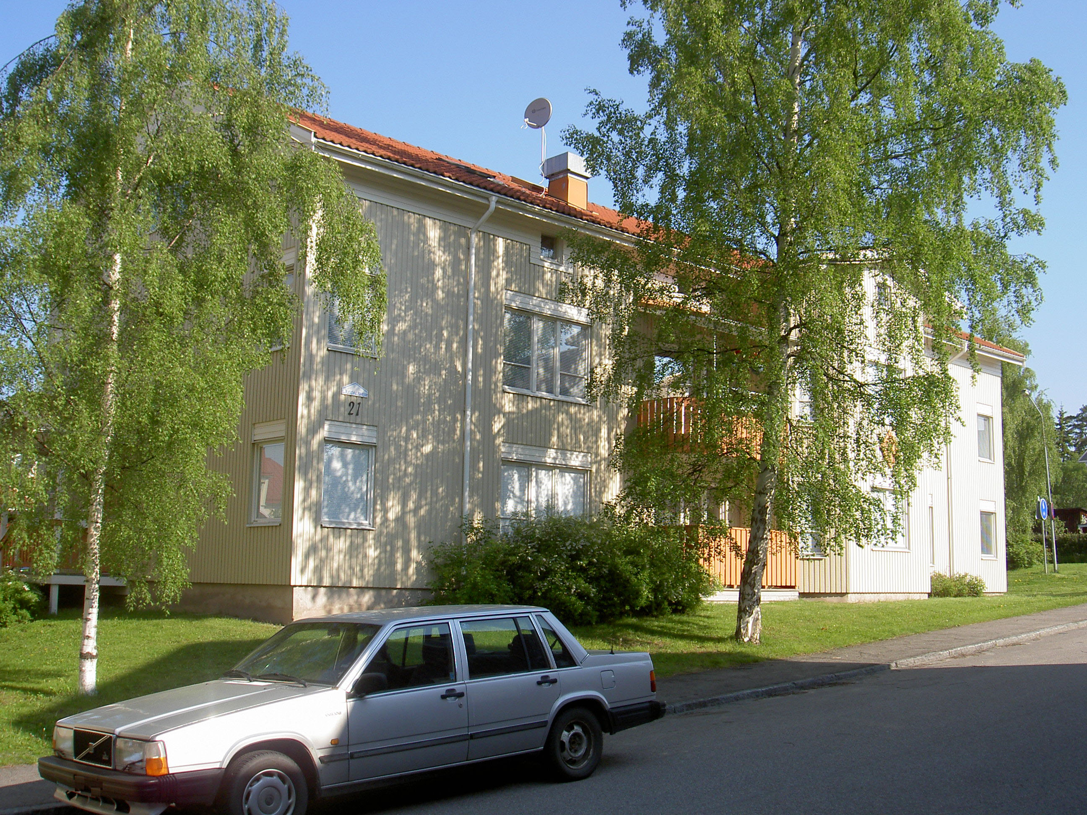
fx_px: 1225
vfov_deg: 36.8
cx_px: 544
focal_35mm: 39
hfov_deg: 47.9
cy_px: 408
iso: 100
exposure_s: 1/250
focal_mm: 8
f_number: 4.7
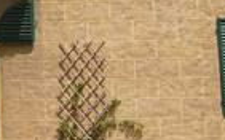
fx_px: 1030
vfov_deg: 7.6
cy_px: -80
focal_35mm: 168
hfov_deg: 12.0
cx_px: -96
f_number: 5.6
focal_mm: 5.8
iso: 80
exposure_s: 1/320
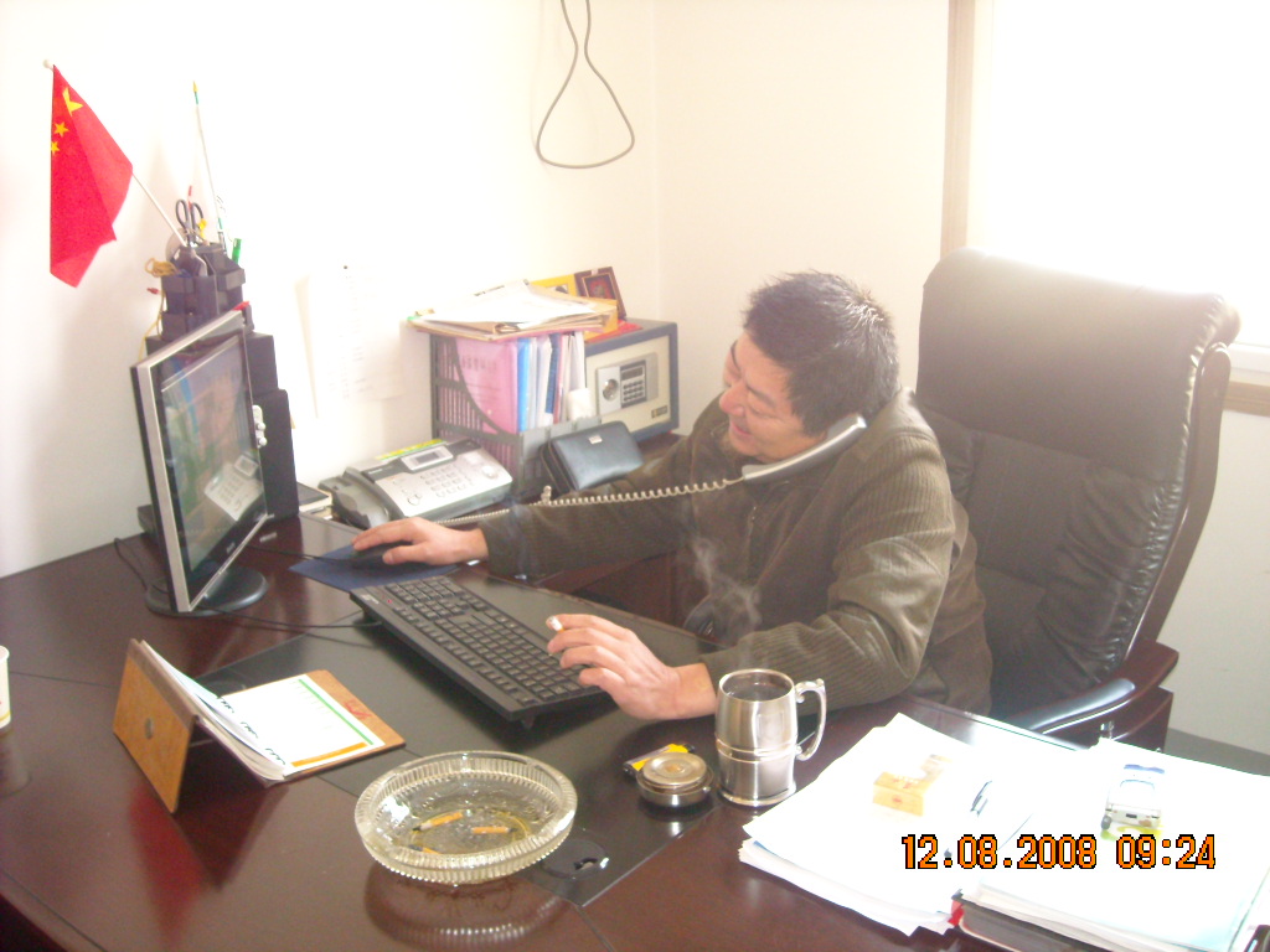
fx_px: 1284
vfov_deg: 40.7
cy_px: 476
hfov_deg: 52.6
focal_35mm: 35
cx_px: 635
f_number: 2.8
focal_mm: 5.7
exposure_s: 1/30
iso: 400
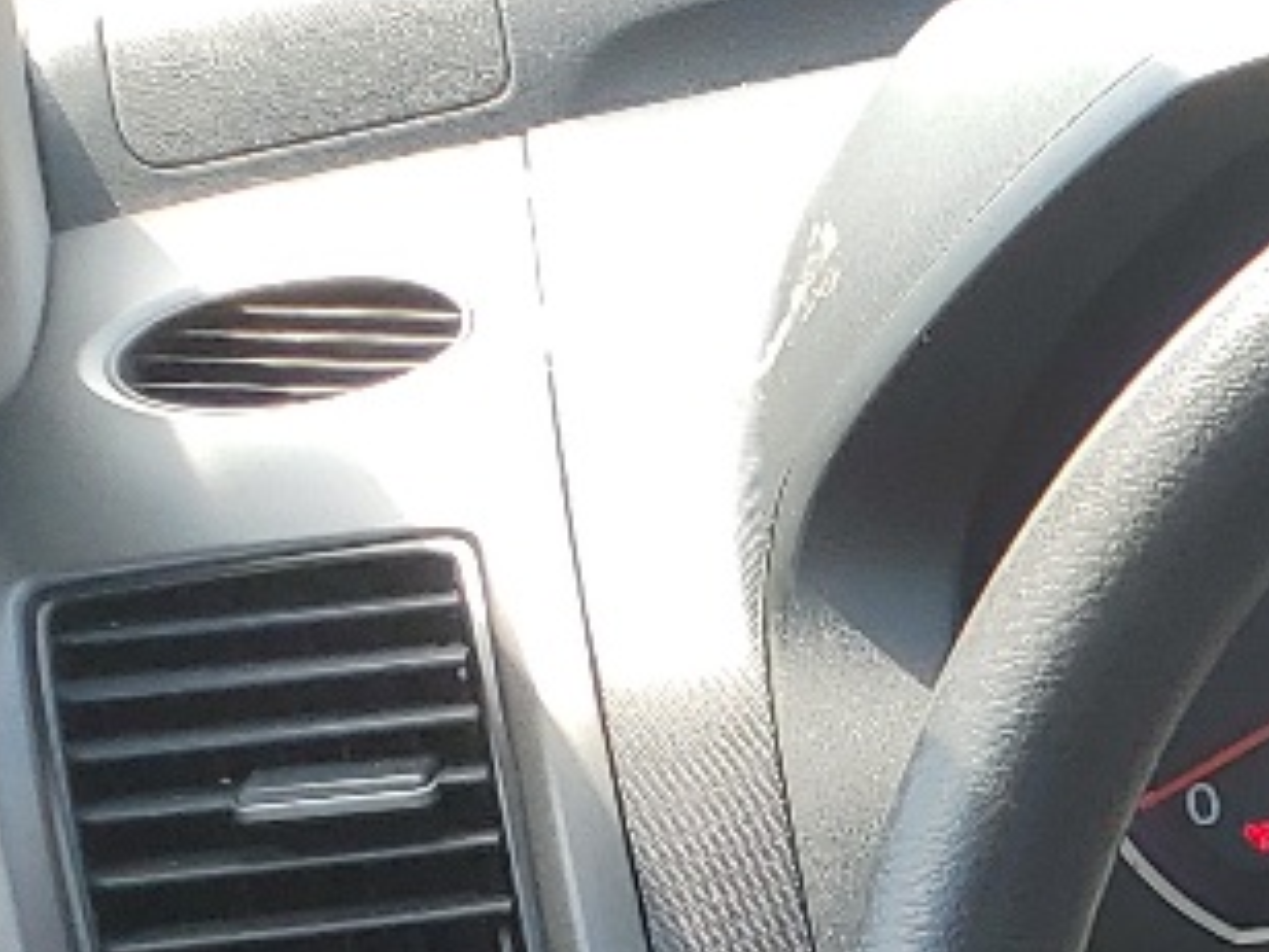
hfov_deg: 12.1
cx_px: 2929
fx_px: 4949
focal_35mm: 135
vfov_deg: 10.0
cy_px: 2024
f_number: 1.5
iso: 50
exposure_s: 1/294
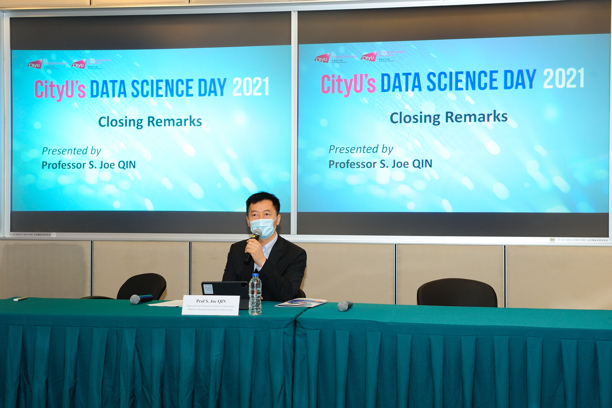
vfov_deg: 24.2
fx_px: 951
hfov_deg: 35.7
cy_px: 204
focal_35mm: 56
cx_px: 306
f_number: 6.3
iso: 800
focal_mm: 56
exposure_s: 1/60
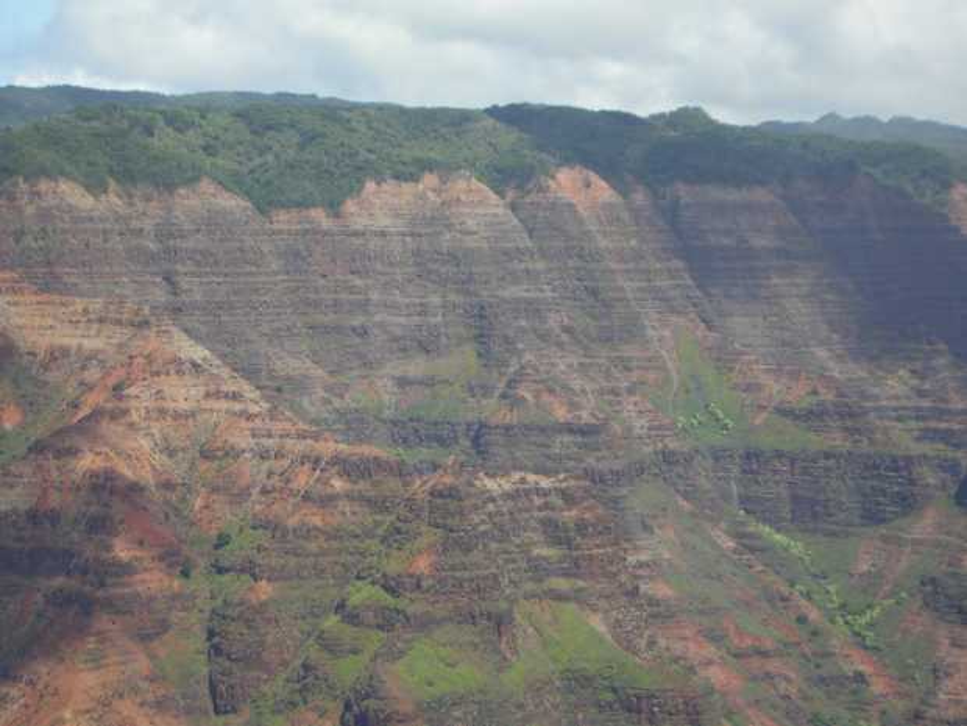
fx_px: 3017
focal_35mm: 108
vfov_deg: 13.7
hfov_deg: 18.2
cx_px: 484
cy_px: 363
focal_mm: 14.1
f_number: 4.7
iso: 50
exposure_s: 1/357
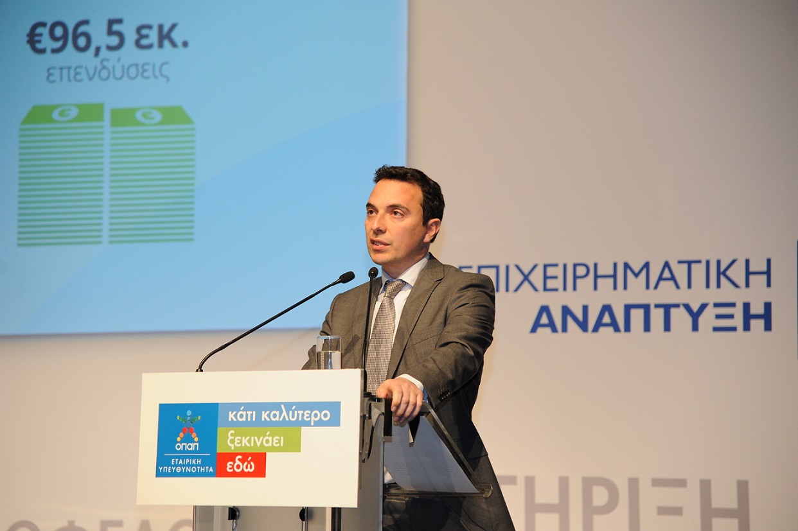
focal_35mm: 112
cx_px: 399
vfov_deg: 12.2
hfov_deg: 18.3
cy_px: 266
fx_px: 2482
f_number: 4
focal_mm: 112
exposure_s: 1/160
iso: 1600
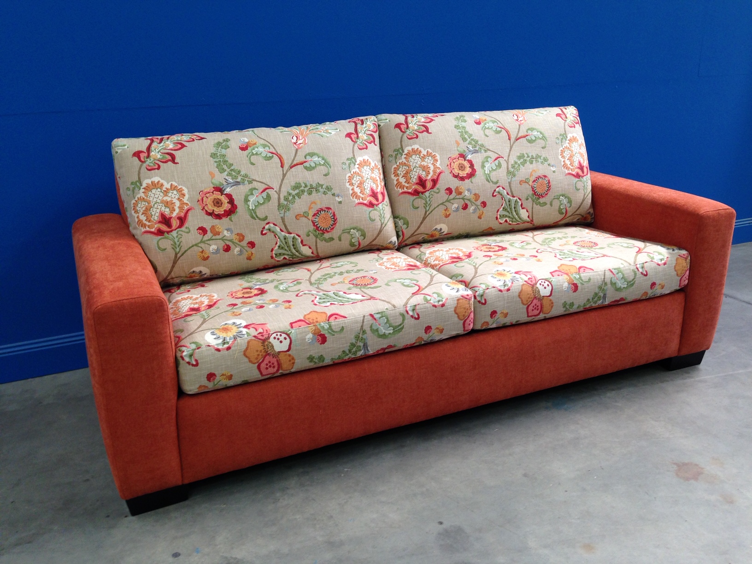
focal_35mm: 33
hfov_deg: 55.4
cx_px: 376
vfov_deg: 42.9
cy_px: 282
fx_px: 717
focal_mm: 4.12
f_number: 2.4
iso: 64
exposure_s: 1/60
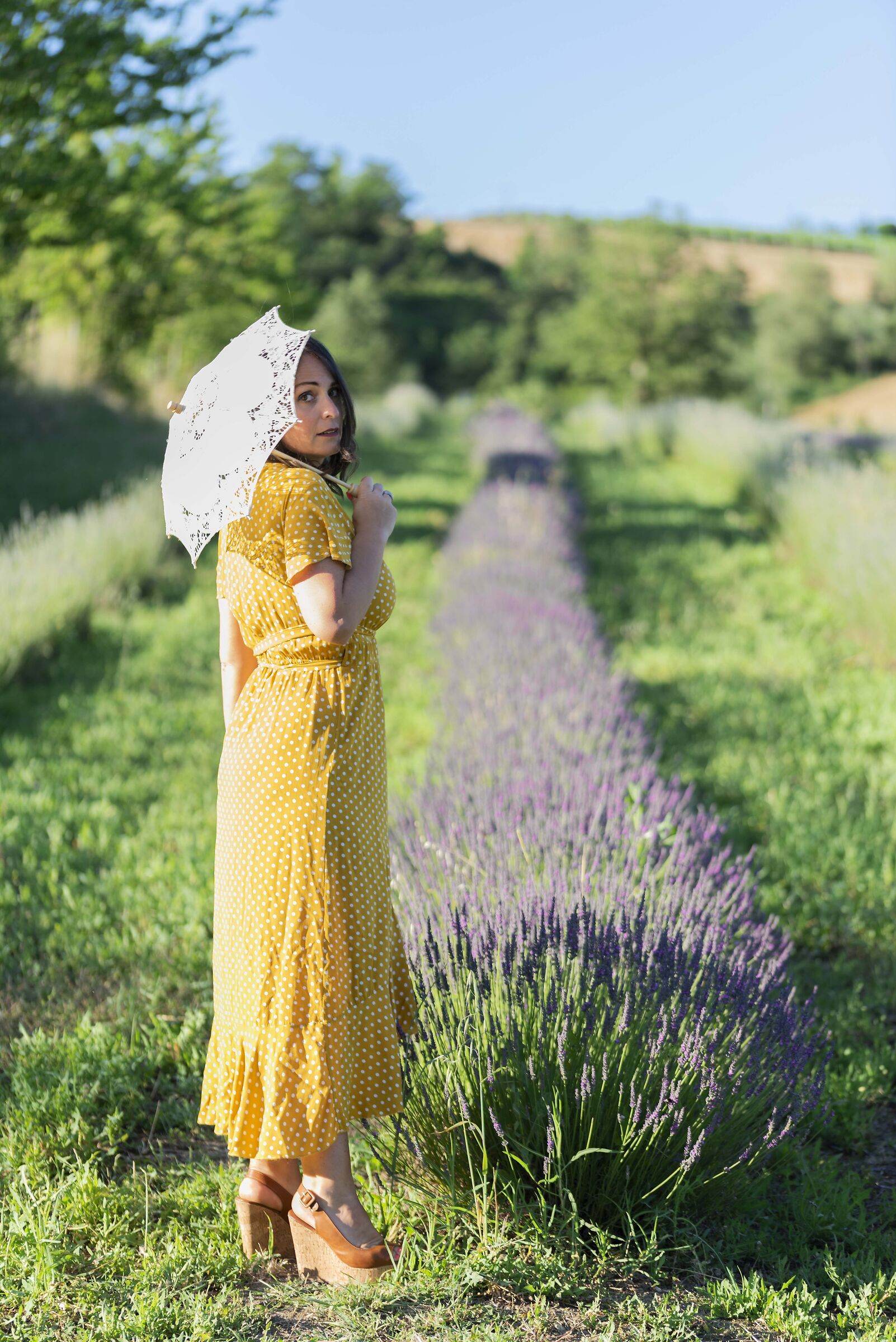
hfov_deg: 13.1
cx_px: 448
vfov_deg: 19.4
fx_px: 3916
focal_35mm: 105
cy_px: 671
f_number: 2.8
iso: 100
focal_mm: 105
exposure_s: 1/250
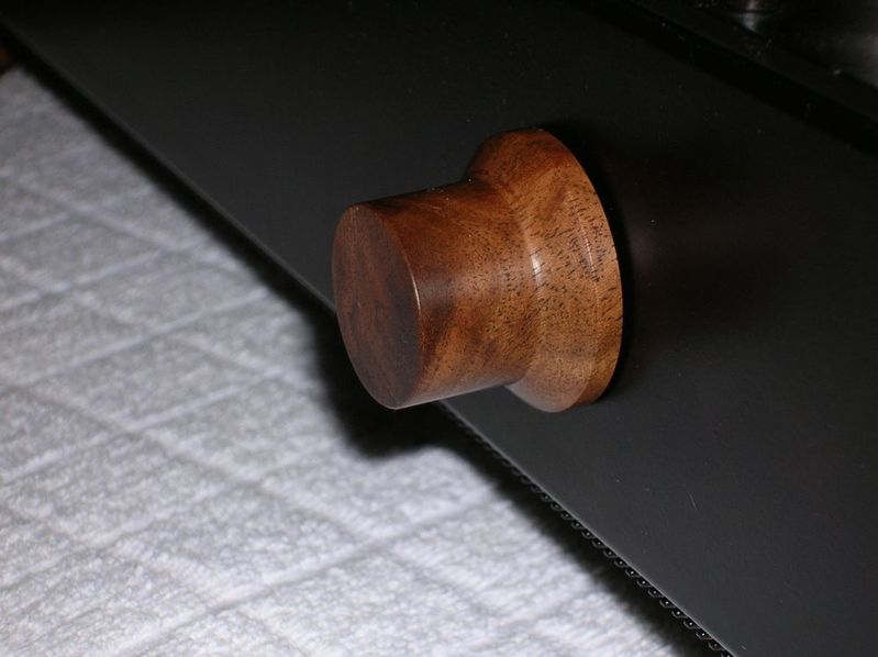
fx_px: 2661
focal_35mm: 105
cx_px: 439
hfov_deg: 18.7
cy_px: 328
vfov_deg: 14.1
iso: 50
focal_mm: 17.4
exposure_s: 1/60.1
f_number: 4.9
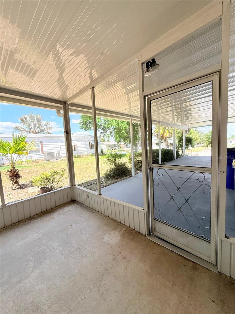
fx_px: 127
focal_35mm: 14
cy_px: 157
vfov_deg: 102.1
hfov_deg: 85.7
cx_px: 118
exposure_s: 1/442
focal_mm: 2.22
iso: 64
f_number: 2.2
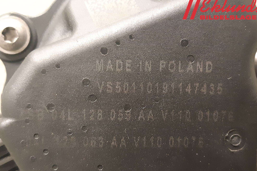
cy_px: 97
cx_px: 129
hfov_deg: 65.5
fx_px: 200
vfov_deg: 46.3
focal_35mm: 28
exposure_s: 1/25
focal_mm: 3.93
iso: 500
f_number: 1.7
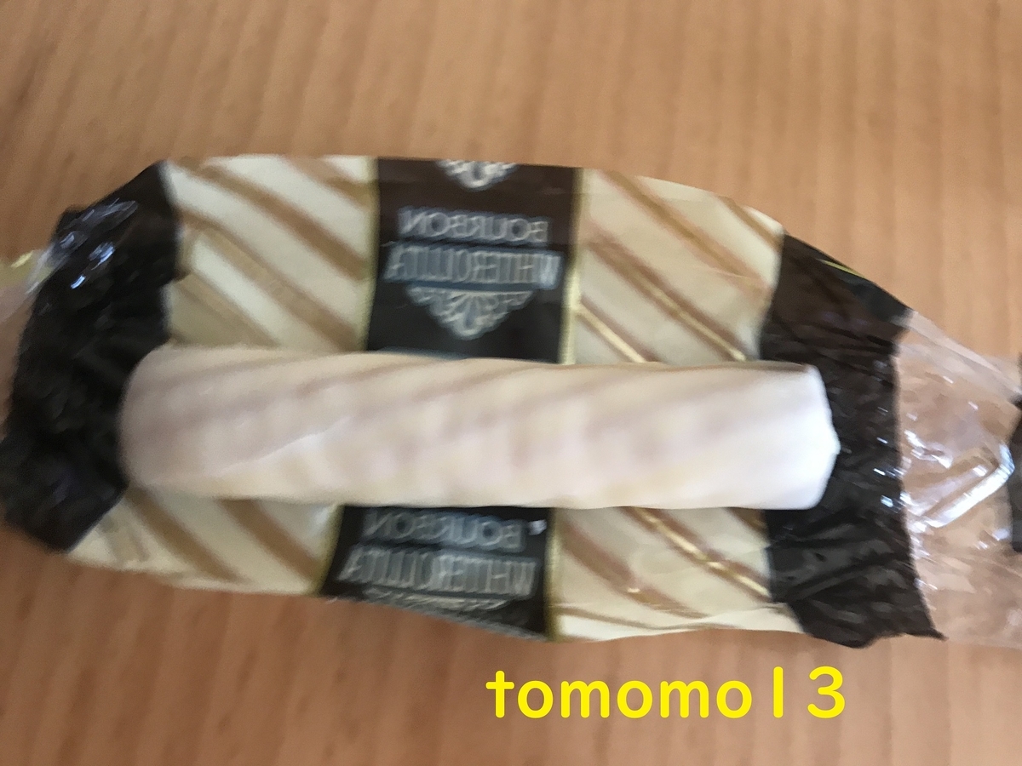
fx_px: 827
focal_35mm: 28
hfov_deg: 63.4
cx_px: 511
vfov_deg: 49.7
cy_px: 383
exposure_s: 1/17
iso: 100
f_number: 1.8
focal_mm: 3.99
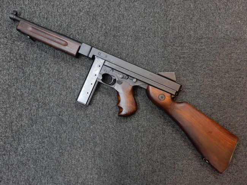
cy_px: 92
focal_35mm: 36
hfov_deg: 51.3
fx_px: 257
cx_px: 124
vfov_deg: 39.7
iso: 450
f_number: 4
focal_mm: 6.4
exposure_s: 1/8
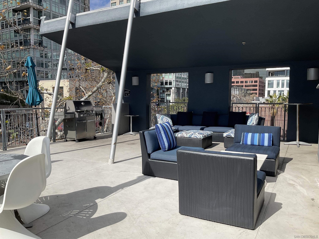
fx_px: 267
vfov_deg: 48.2
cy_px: 120
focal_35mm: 29
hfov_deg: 61.7
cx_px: 160
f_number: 1.8
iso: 16
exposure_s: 1/2320
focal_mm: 3
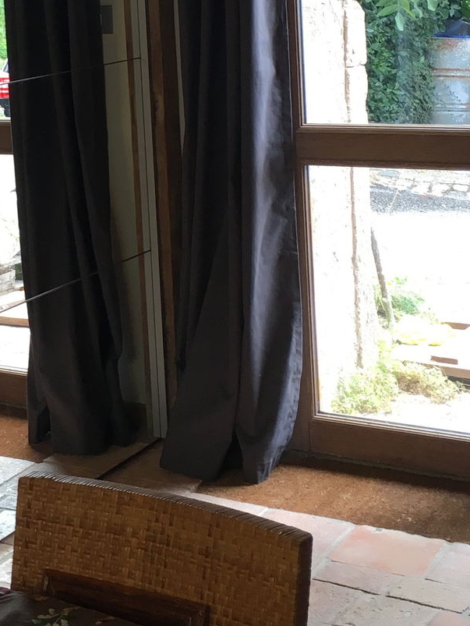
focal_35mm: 77
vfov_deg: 24.8
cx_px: 41
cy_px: 100
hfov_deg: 18.8
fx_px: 1393
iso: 25
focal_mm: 4.15
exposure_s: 1/33
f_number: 2.2
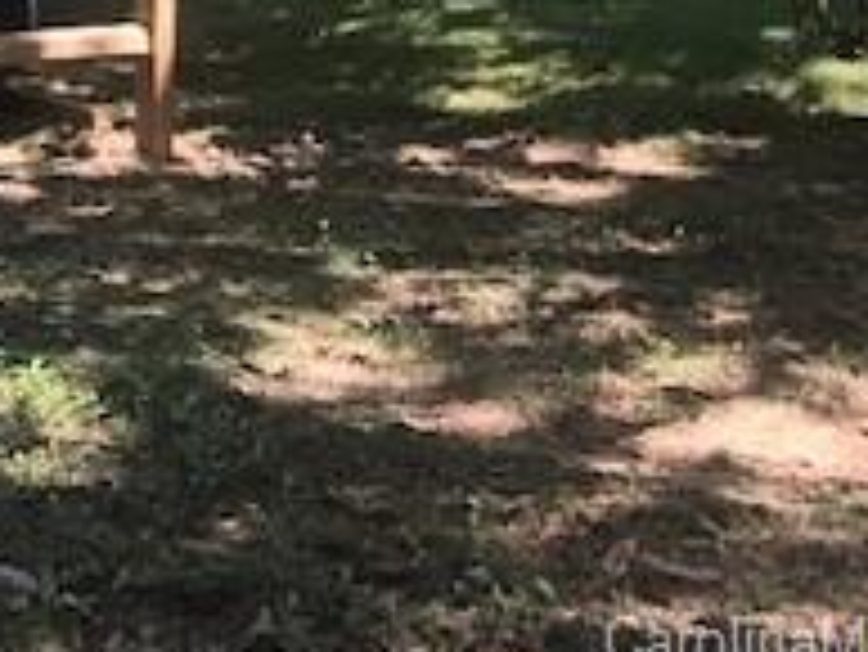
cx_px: -319
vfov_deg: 14.6
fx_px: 2333
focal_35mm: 93
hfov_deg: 19.2
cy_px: -396
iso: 25
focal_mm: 3.99
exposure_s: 1/120
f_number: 1.8
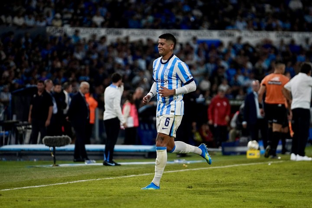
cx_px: 156
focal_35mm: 300
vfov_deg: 4.6
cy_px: 104
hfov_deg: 6.9
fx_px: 2600
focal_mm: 200
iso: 2000
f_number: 2.8
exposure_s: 1/2500
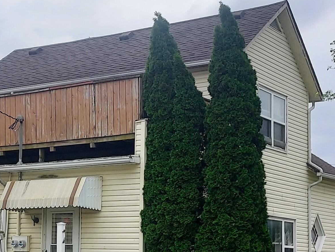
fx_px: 503
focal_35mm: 52
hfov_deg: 33.0
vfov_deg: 27.5
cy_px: 200
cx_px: -18
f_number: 1.8
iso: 40
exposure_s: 1/1545
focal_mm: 4.6
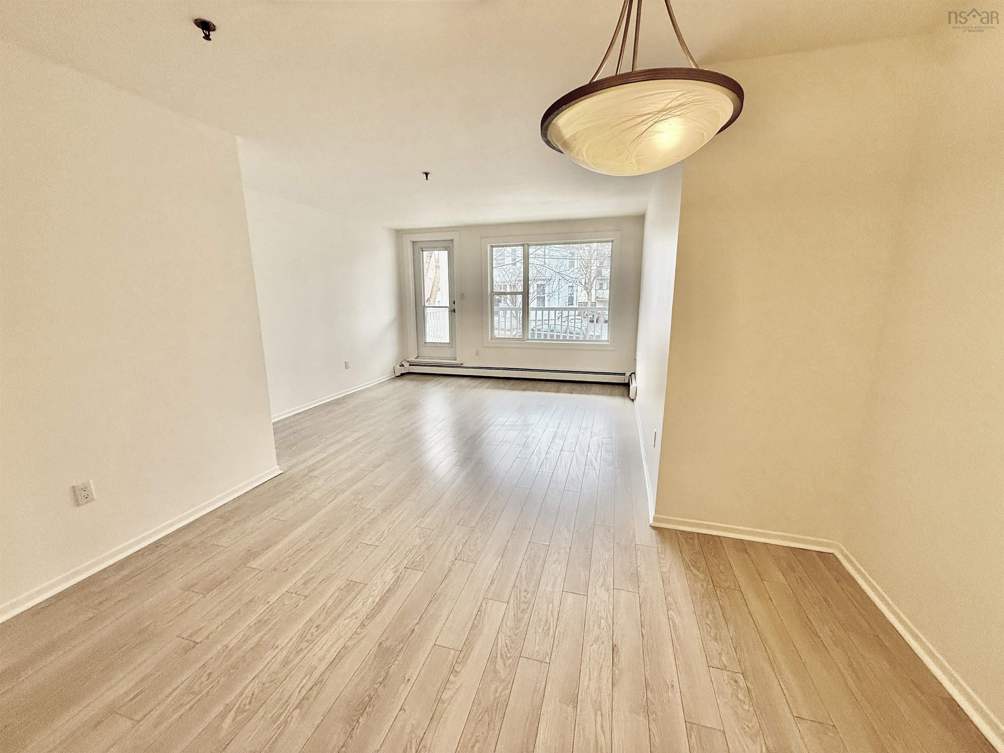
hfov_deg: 102.1
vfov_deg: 85.7
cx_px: 502
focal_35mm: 14
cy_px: 376
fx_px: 406
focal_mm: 2.22
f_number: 2.2
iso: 160
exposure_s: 1/120
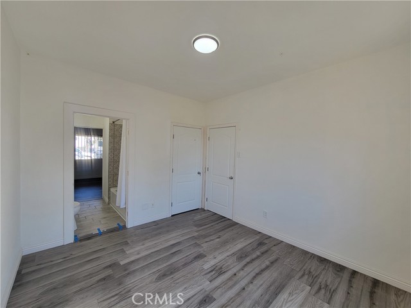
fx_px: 154
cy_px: 154
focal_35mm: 13
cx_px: 206
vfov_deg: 89.9
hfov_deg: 106.2
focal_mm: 2.2
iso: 64
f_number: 2.2
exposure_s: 1/120
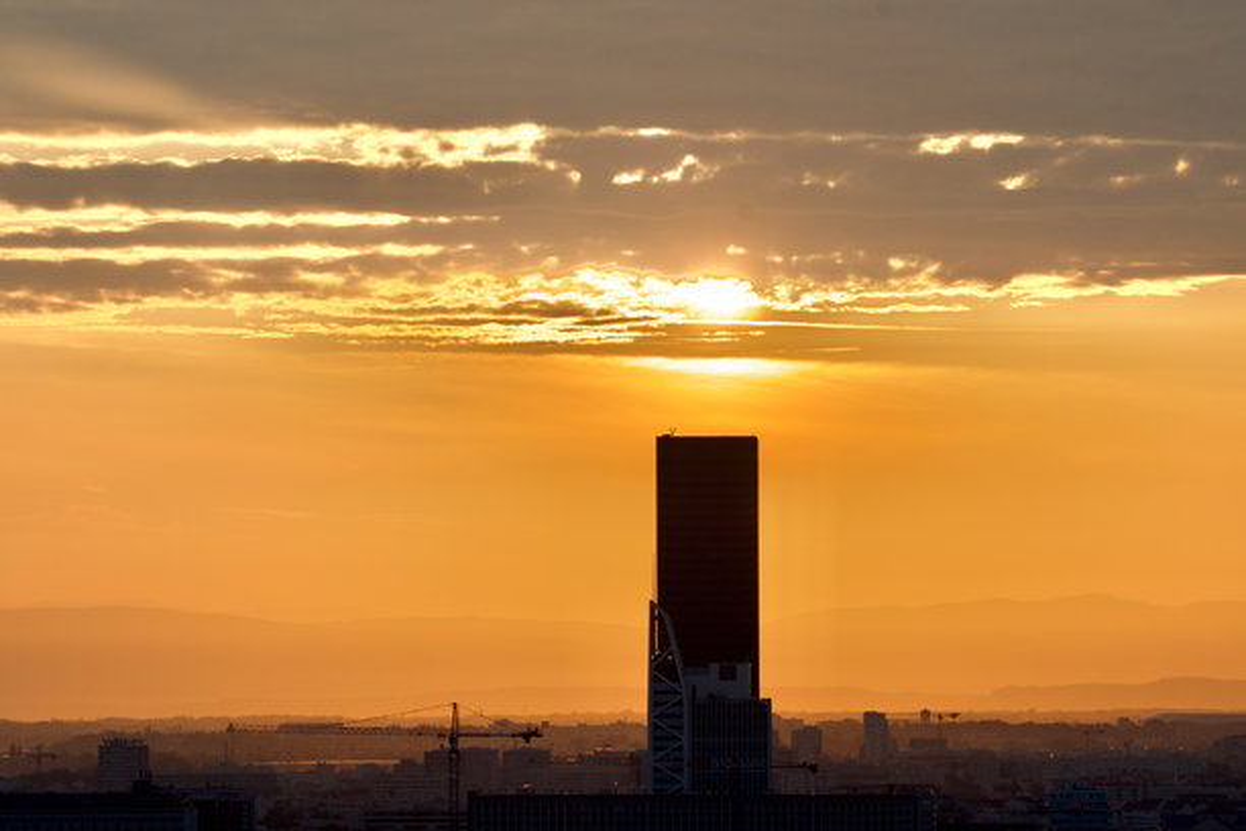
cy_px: 416
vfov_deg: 6.1
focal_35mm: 225
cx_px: 623
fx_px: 7787
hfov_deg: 9.1
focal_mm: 150
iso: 100
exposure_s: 1/500
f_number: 9.5
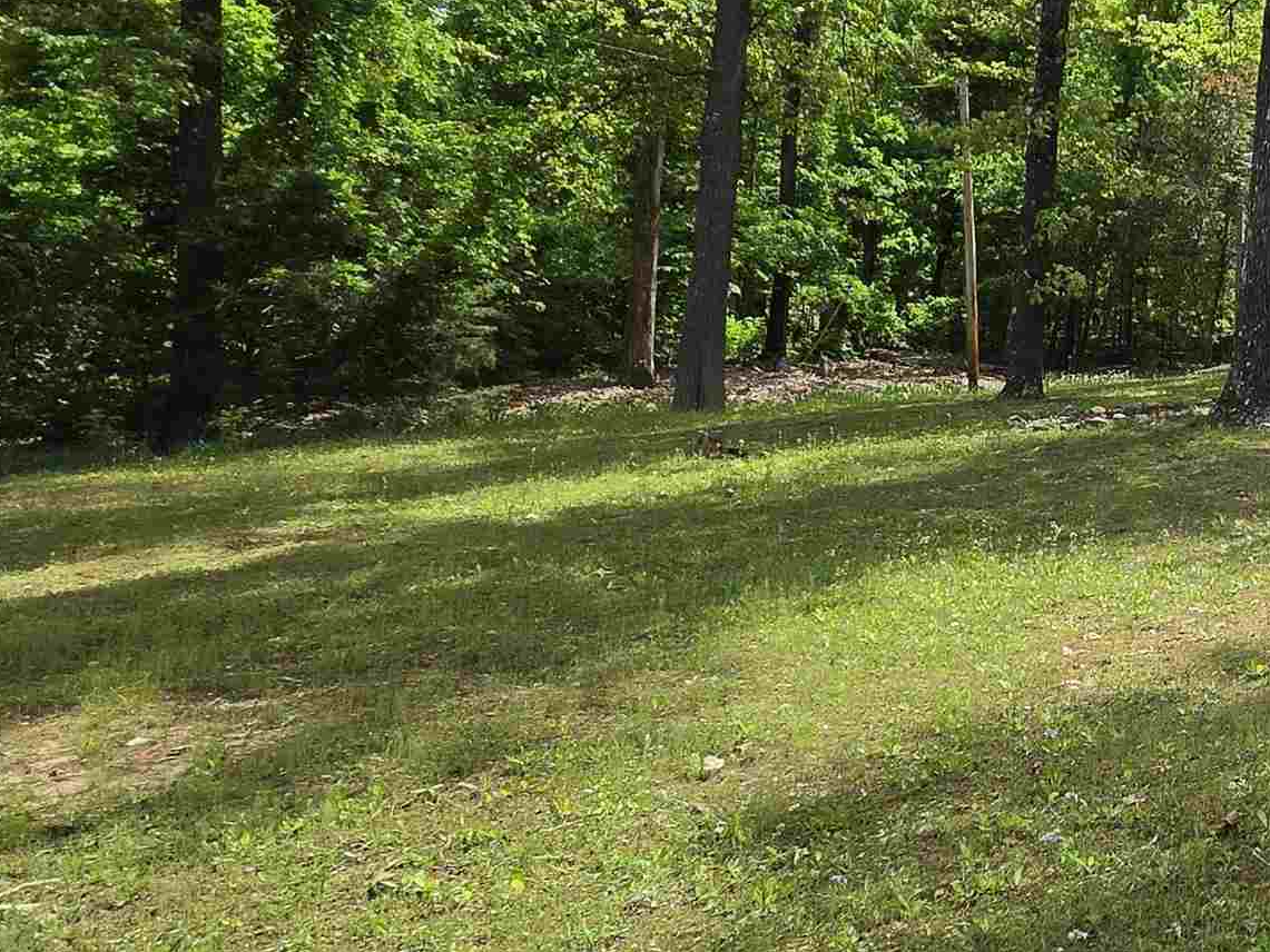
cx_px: 1506
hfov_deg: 39.1
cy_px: 349
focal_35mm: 35
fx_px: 1284
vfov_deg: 40.4
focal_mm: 2.2
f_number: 2.2
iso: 100
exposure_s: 1/1904
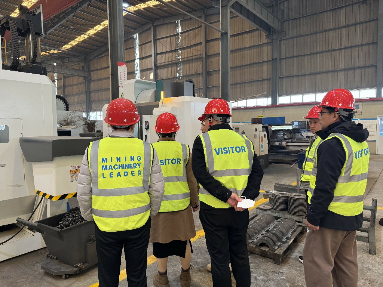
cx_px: 192
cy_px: 144
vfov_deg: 56.8
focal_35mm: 24
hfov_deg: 71.6
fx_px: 266
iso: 200
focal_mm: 6.76
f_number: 1.78
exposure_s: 1/100
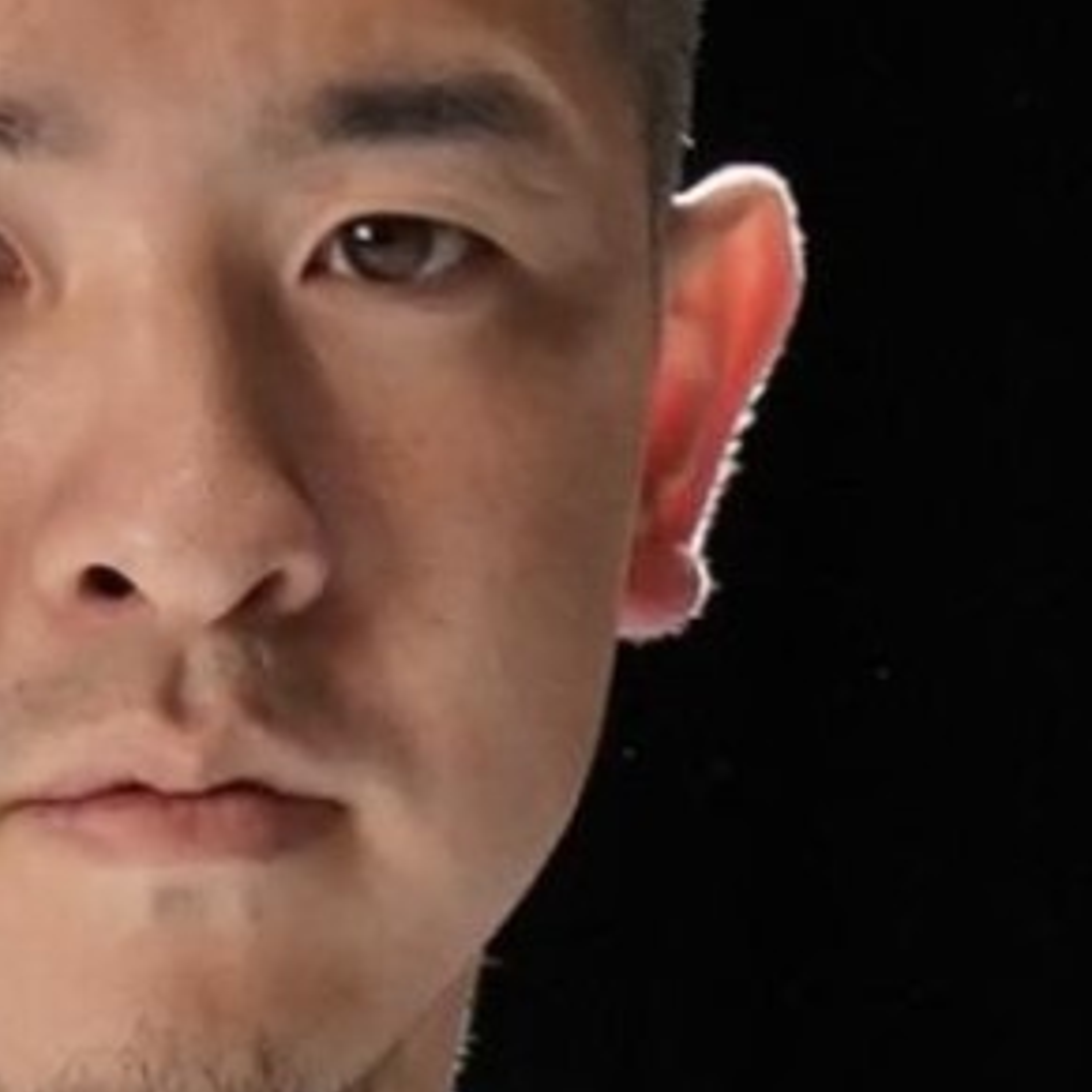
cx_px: 171
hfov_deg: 8.9
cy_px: 469
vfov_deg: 8.9
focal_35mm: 197
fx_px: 7031
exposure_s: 1/400
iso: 2500
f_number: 7.1
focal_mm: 88
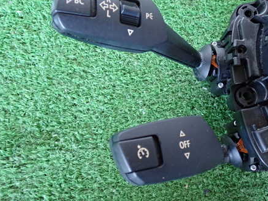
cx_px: 150
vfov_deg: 35.1
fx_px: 317
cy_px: 90
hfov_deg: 45.7
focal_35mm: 41
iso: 640
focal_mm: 5.4
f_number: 2.3
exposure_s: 1/30
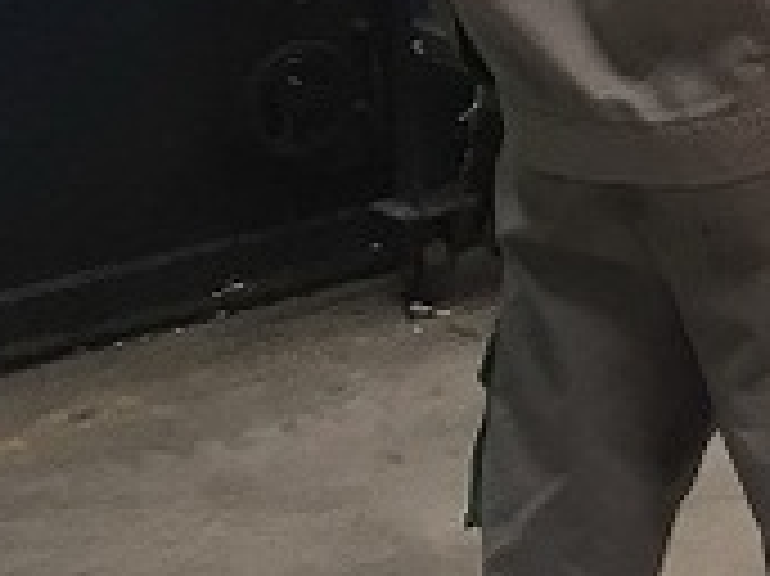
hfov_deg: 13.0
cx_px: 1418
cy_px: -590
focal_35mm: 136
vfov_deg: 10.1
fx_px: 3023
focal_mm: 4.15
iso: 100
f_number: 2.2
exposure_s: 1/33
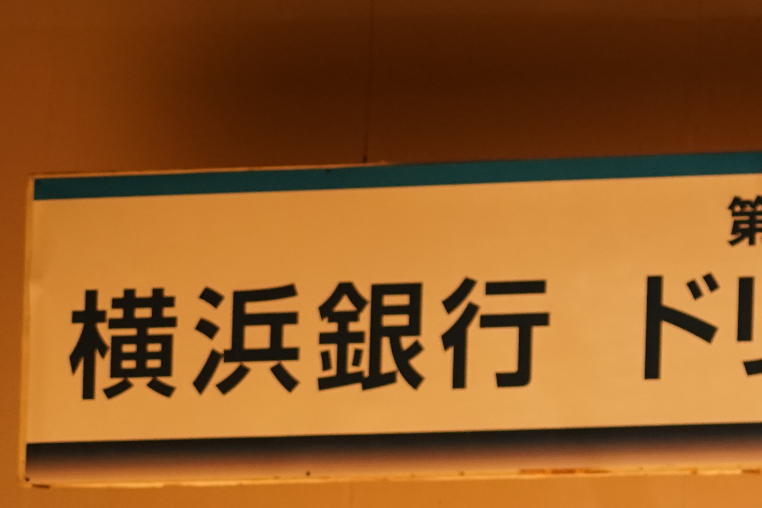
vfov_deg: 5.3
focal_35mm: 256
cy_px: 670
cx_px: 1079
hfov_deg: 7.9
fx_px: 5419
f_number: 4
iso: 1000
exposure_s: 1/80
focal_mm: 70
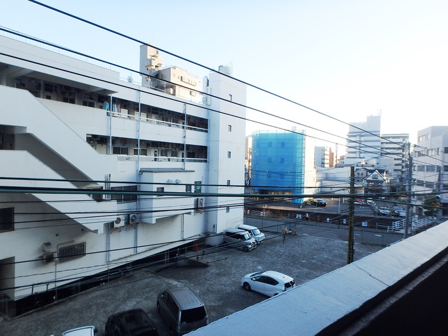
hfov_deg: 79.0
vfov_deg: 63.4
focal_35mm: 21
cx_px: 224
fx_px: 272
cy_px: 168
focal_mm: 3.7
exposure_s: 1/320
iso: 125
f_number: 3.5
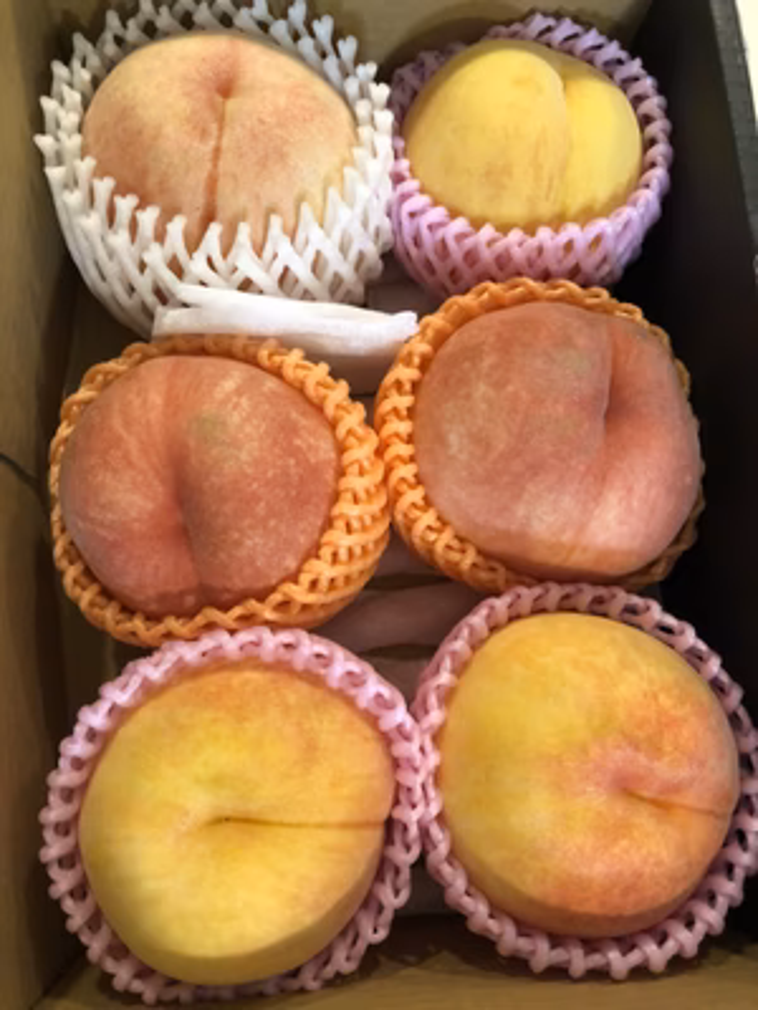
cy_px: 505
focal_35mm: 28
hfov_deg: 49.7
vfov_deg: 63.4
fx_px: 818
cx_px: 379
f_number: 1.8
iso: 200
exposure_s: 1/50
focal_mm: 3.99
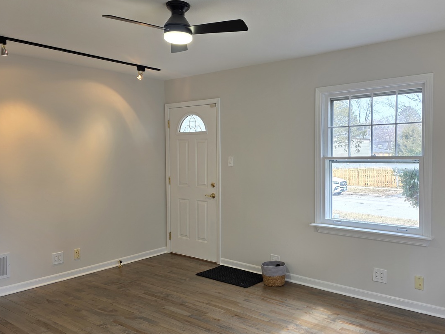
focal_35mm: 31
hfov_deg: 58.2
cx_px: 248
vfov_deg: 45.4
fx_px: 399
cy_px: 166
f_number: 1.7
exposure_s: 1/120
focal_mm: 6.3
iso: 40
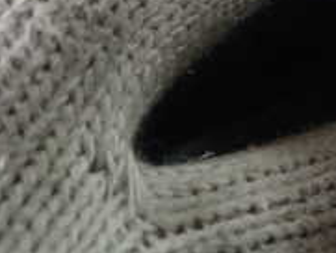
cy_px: -26
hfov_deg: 22.0
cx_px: 388
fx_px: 806
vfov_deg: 17.2
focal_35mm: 83
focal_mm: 4.5
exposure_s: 1/60
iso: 160
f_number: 2
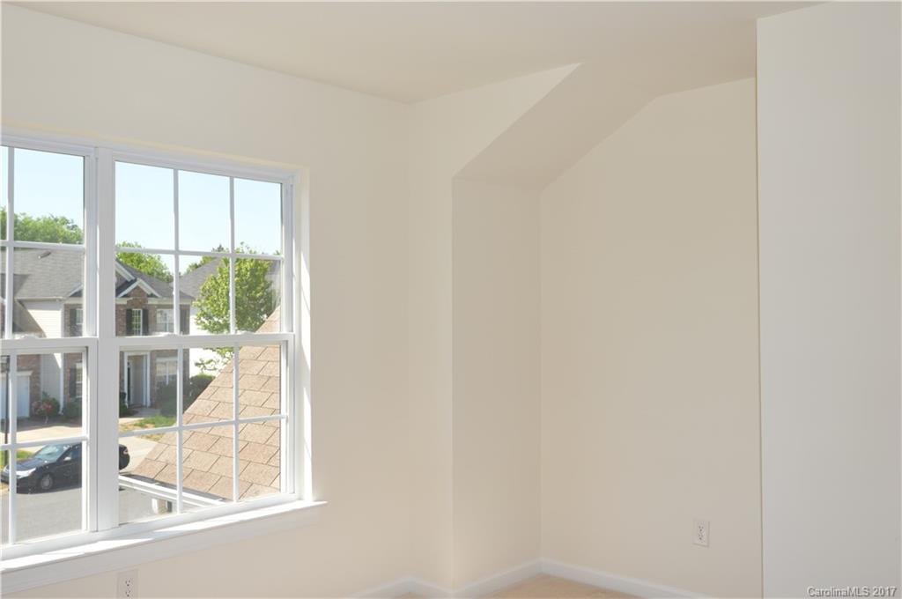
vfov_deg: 39.9
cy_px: 300
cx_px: 451
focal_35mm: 33
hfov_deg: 57.3
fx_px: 826
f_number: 6.3
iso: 100
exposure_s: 1/160
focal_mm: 22
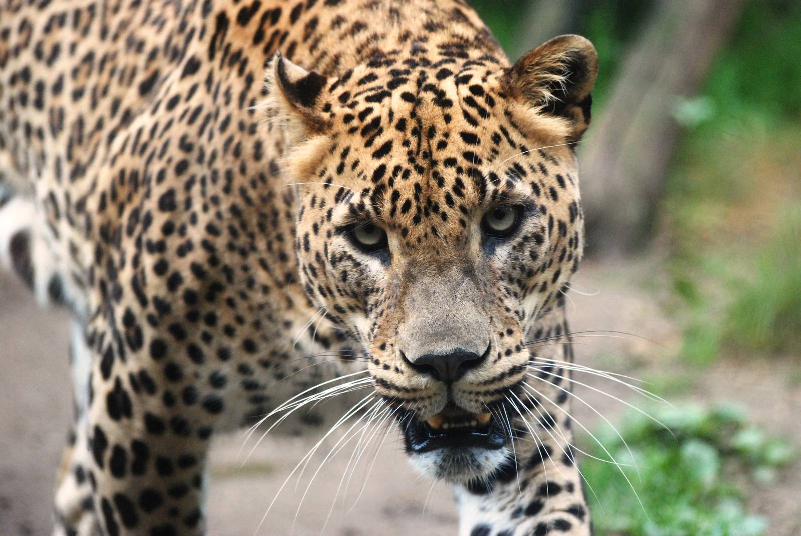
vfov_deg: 6.1
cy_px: 268
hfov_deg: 9.1
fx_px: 5012
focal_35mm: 225
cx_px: 400
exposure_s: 1/1250
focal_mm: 150
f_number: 4.5
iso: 1600
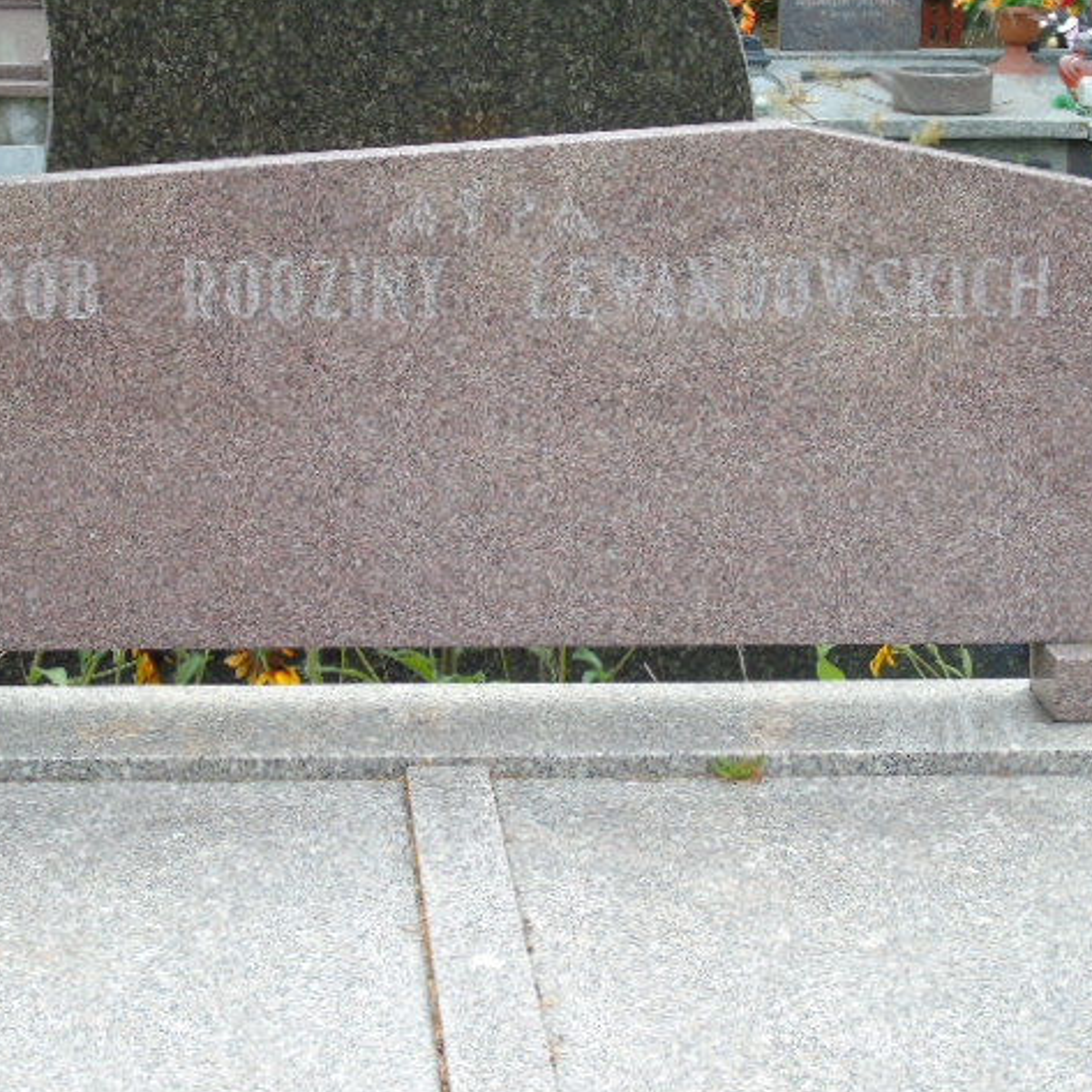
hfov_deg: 17.7
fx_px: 3498
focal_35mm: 98
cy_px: 543
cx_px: 489
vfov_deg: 17.7
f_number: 4.1
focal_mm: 15
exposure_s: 1/160
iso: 80
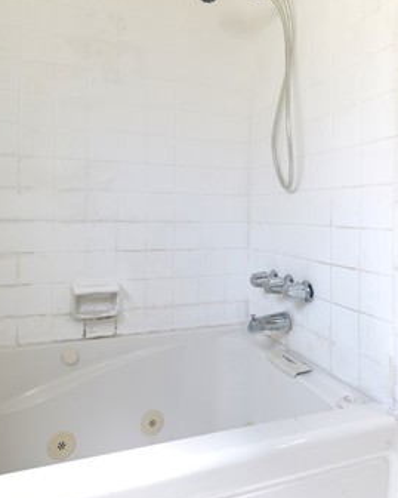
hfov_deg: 56.8
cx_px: 200
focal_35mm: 25
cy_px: 215
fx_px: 368
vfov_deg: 67.8
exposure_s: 1/25
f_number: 8
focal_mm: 14
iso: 400
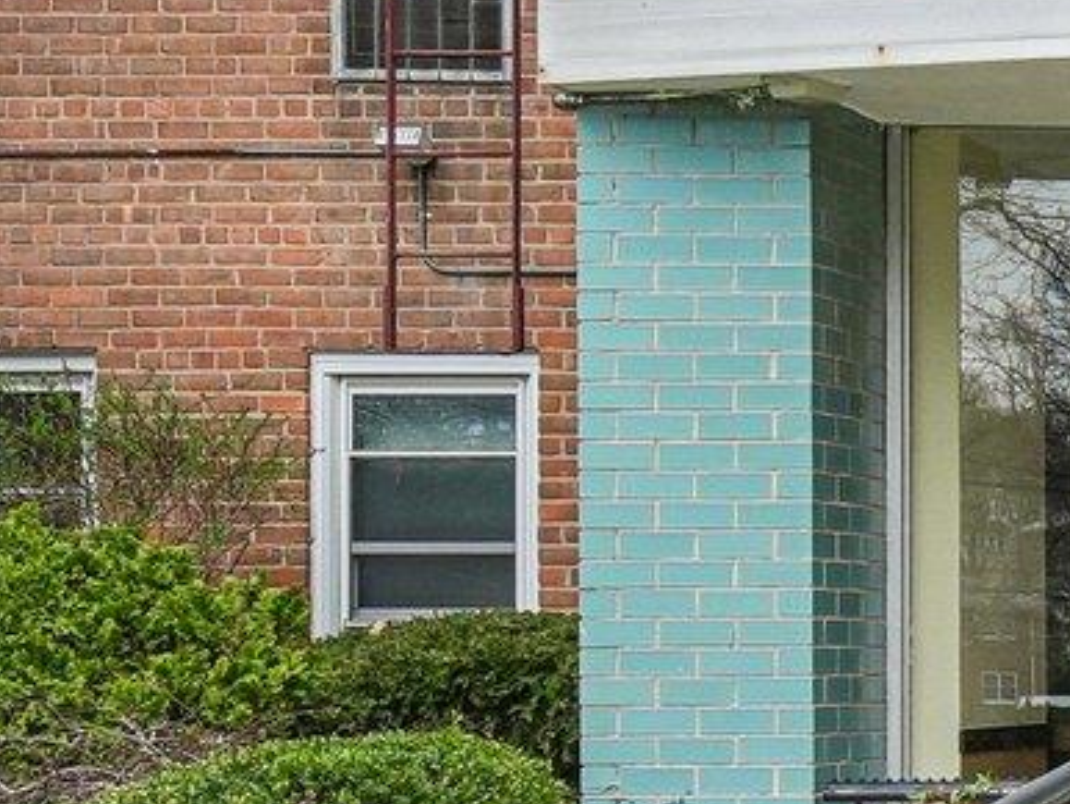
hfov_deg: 15.3
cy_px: 609
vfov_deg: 13.8
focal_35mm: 107
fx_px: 3309
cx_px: 2035
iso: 100
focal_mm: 14
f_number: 9
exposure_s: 1/30
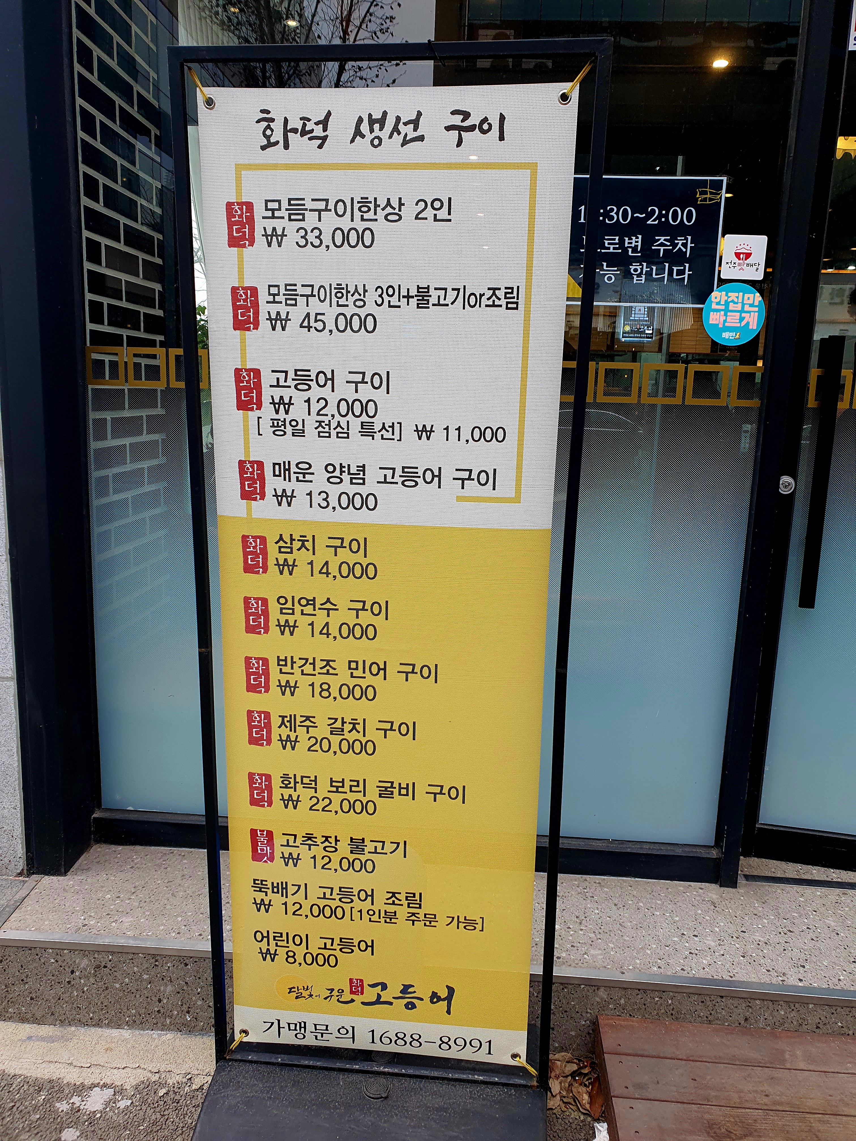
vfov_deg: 67.3
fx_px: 857
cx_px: 428
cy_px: 570
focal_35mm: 26
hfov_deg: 53.1
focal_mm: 4.3
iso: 50
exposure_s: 1/196
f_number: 2.4
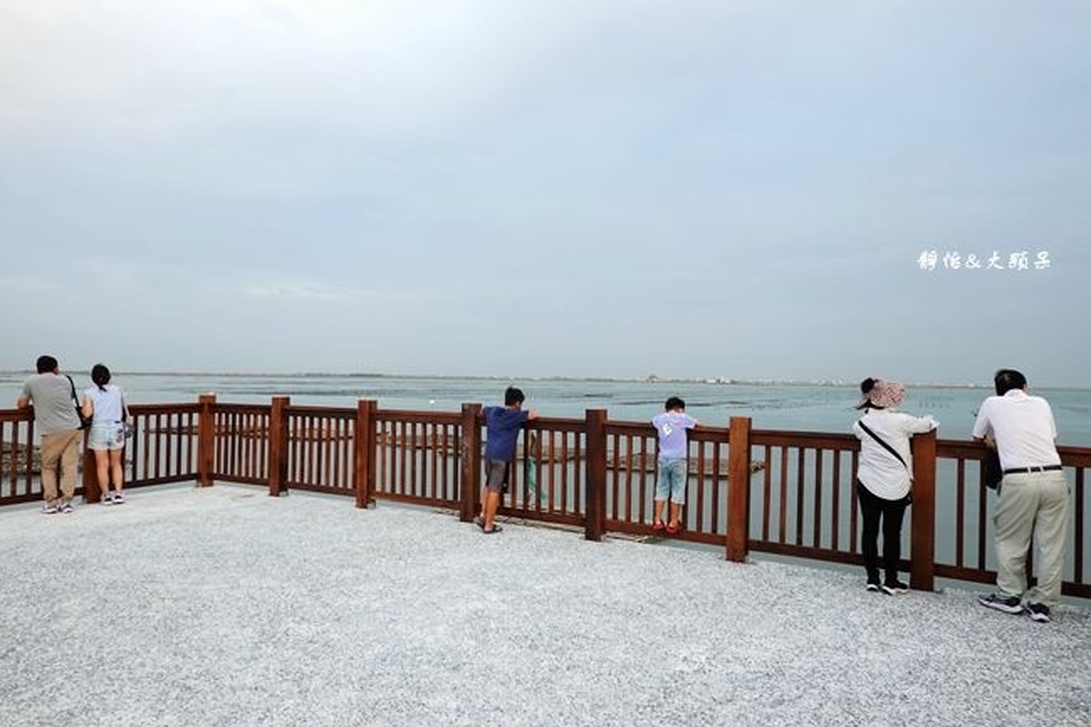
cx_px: 546
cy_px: 364
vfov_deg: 53.1
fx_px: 727
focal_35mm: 24
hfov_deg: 73.8
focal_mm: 9
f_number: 2.8
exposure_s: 1/30
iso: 125
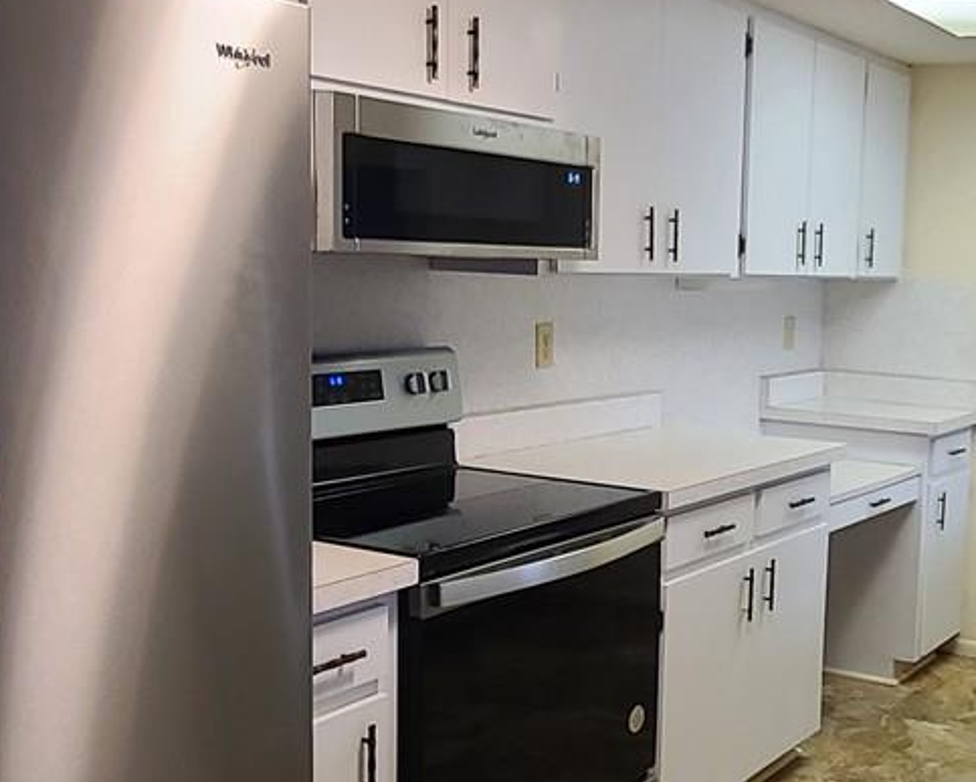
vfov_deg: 35.7
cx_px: 750
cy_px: 412
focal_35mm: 42
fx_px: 1214
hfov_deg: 42.3
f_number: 2.2
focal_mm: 2.2
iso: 400
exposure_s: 1/60
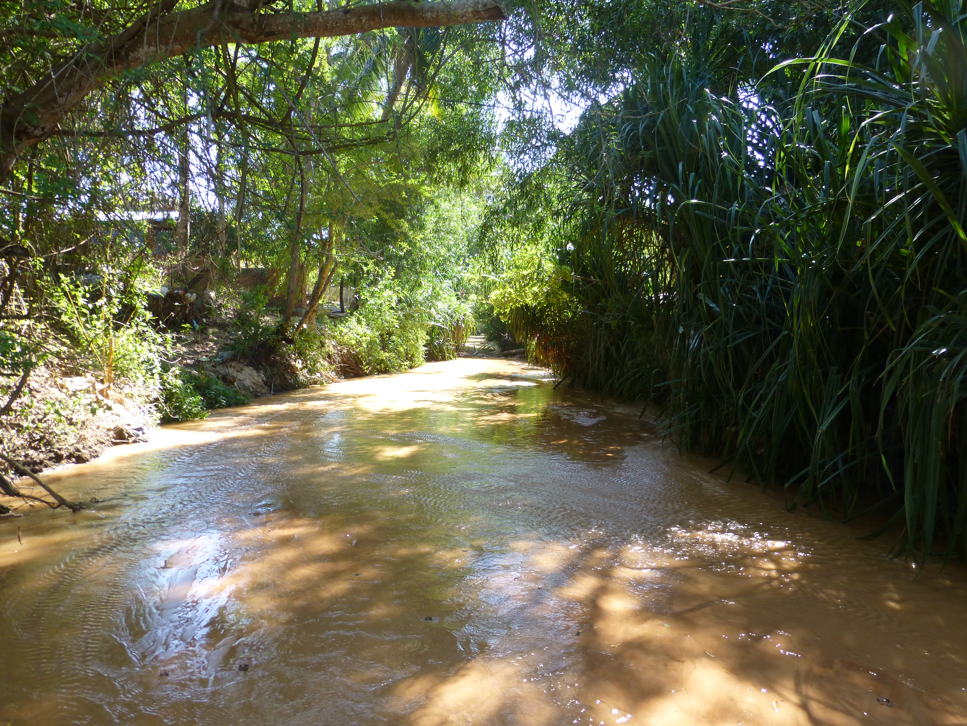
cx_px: 484
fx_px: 670
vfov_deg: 56.8
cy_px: 363
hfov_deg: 71.6
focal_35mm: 24
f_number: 3.5
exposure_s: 1/100
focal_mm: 4.3
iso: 100
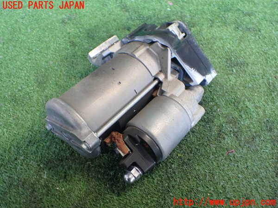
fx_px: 241
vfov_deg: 46.8
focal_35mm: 30
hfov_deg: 60.0
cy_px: 104
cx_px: 139
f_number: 2.3
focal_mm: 5.4
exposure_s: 1/80
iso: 800
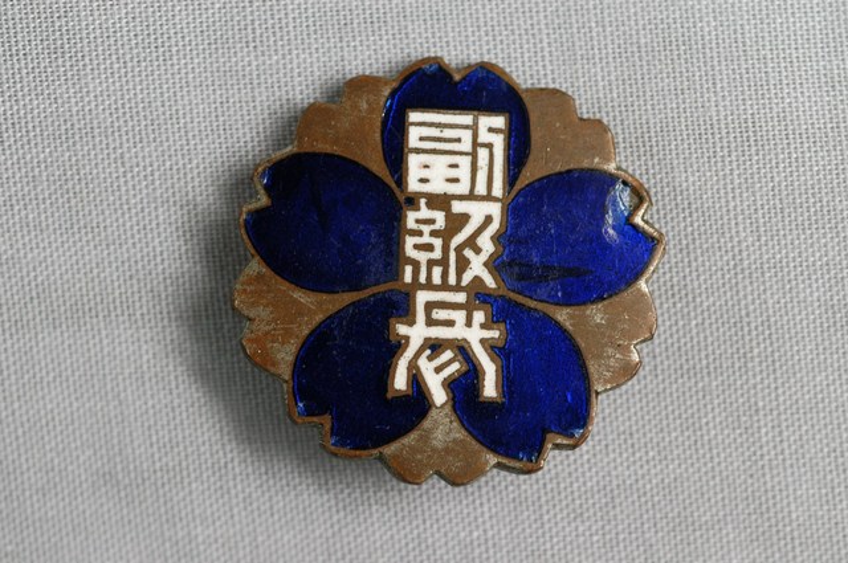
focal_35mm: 90
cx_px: 424
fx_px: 2117
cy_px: 282
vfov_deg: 15.1
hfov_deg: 22.6
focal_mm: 60
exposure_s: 1/20
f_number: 9
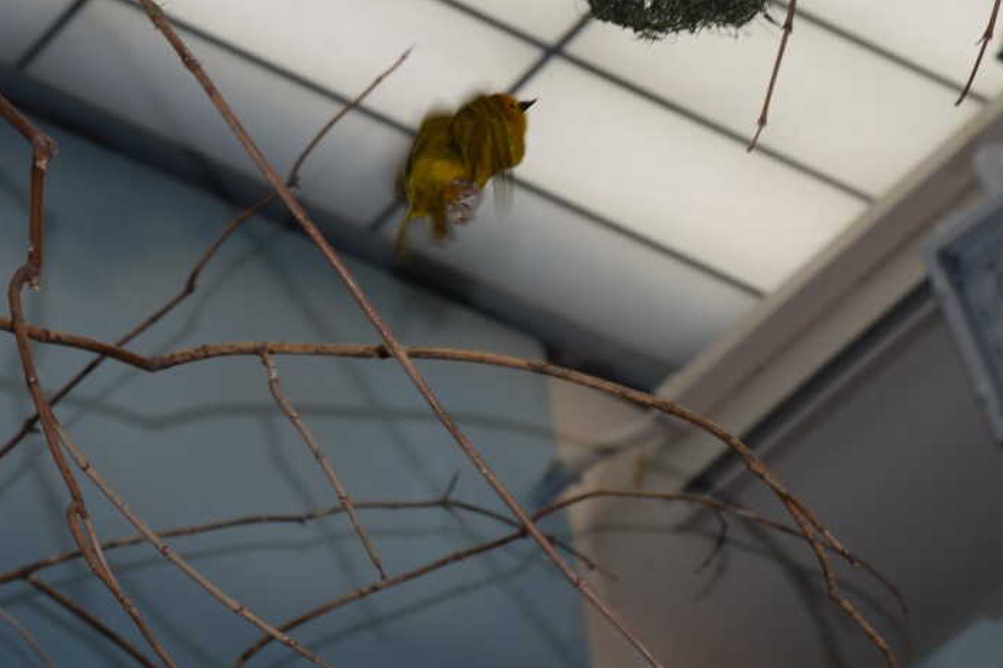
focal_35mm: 219
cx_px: 313
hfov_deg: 9.4
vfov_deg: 6.3
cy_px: 292
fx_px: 6100
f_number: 8
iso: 200
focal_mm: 100
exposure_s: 1/200
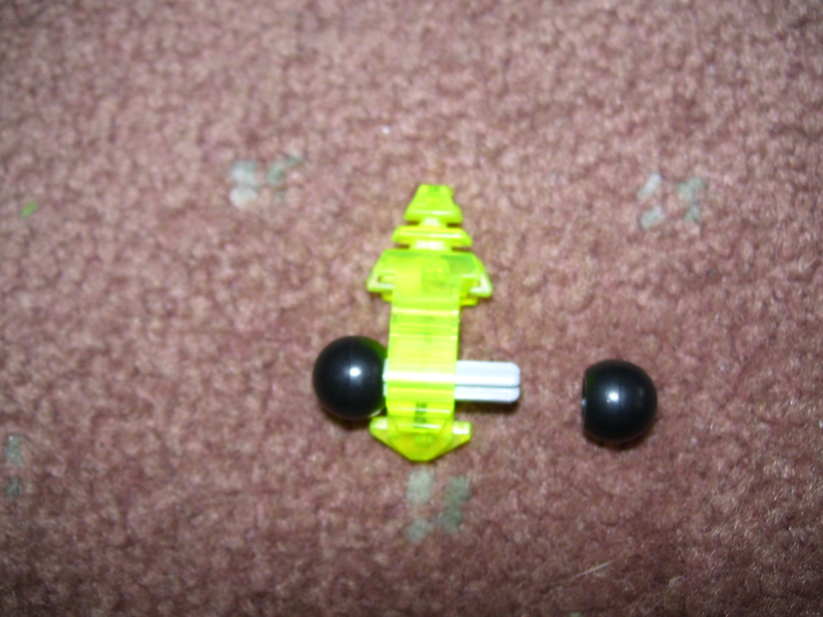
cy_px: 308
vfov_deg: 39.7
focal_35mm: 36
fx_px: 856
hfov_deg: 51.4
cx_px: 412
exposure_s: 1/60
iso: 80
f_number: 2.7
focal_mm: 6
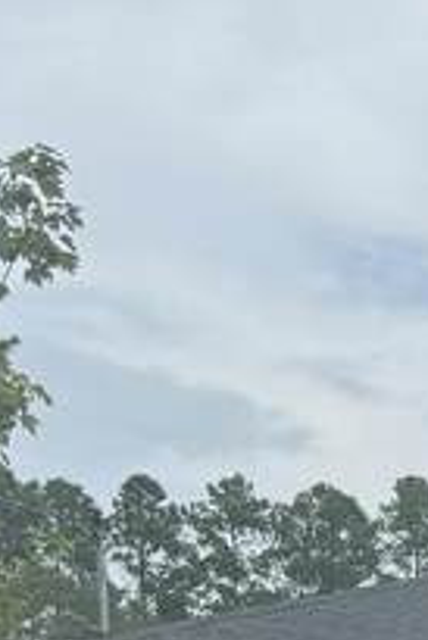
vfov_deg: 15.3
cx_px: 897
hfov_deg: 10.6
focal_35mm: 117
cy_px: 1115
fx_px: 2083
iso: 80
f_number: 1.78
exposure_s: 1/4608
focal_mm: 6.76
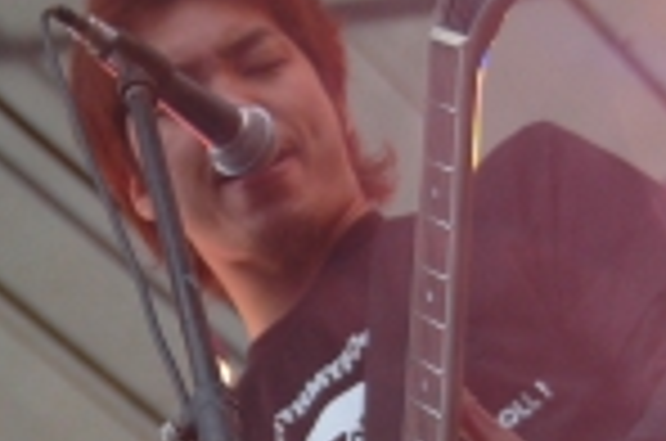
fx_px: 2673
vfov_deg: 9.3
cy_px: 490
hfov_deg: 14.0
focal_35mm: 145
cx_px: 36
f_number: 3.2
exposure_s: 1/1600
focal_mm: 27
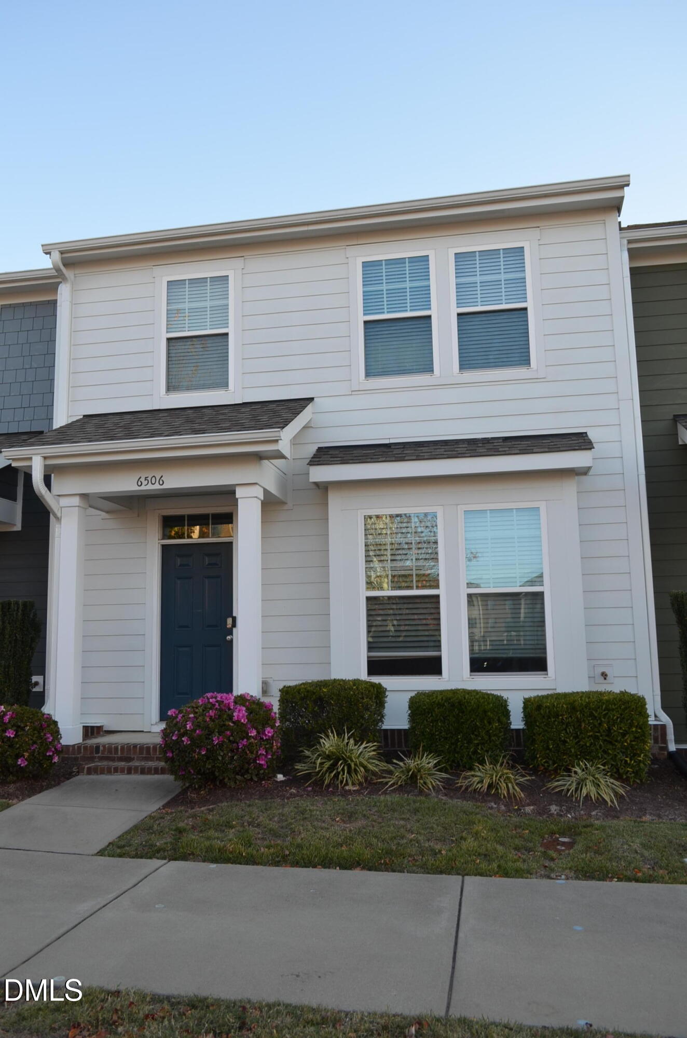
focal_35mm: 30
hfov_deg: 43.4
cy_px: 519
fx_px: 863
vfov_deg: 62.0
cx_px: 344
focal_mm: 20
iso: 200
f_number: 6.3
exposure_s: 1/160
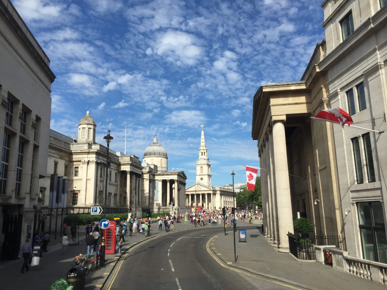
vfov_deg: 48.2
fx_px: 324
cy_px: 145
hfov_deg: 61.7
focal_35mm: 29
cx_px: 194
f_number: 2.2
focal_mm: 4.15
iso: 32
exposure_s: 1/2198
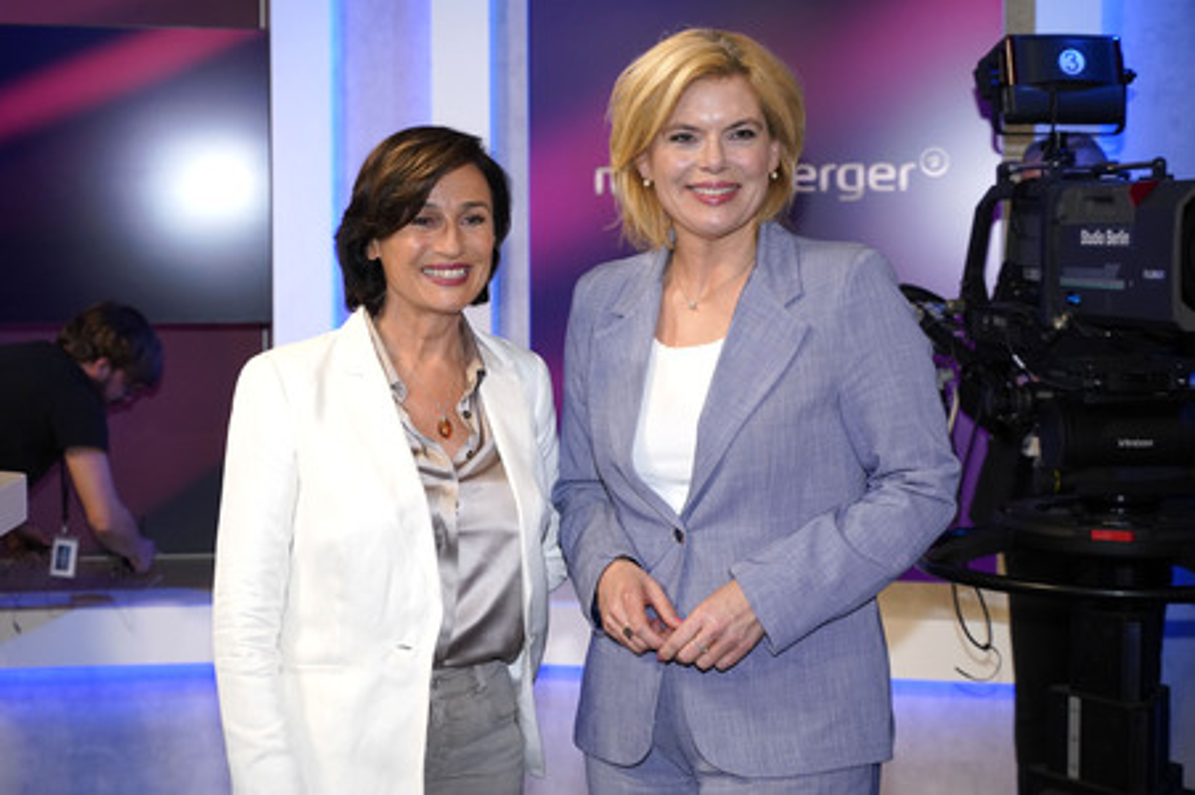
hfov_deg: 36.9
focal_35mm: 54
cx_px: 598
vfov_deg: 25.0
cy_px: 398
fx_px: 1791
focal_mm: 54
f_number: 5
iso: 2000
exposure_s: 1/160
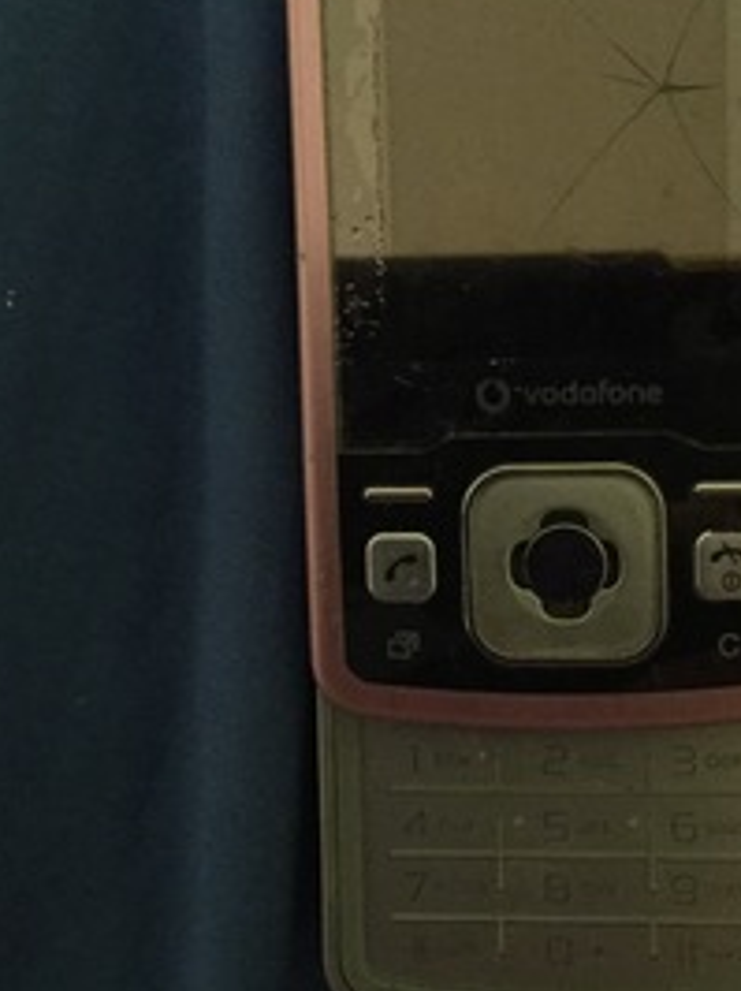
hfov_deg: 25.6
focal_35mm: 56
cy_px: 484
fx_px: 1601
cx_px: 588
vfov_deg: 34.4
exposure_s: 1/17
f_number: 2.4
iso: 640
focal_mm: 3.3
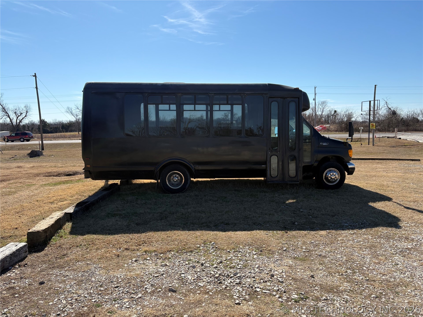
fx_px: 318
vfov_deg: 53.1
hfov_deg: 67.3
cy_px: 158
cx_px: 212
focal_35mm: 26
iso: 50
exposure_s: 1/3831
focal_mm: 5.96
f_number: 1.6
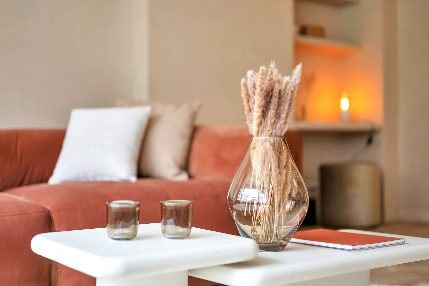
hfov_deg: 39.6
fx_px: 595
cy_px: 143
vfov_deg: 27.0
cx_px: 214
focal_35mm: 50
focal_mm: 50
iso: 250
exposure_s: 1/400
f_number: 1.8
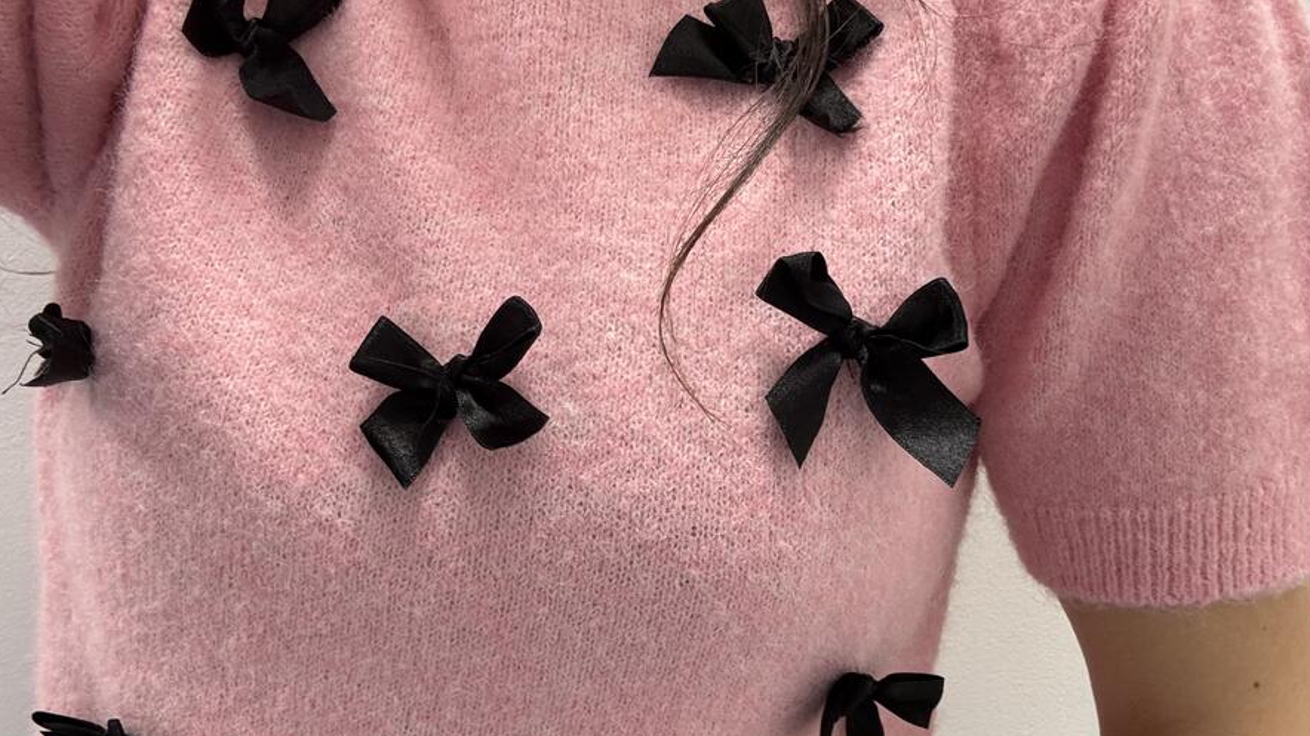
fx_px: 1181
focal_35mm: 34
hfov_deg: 58.0
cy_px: 578
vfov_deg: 33.7
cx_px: 656
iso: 80
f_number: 1.9
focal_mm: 2.69
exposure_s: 1/50
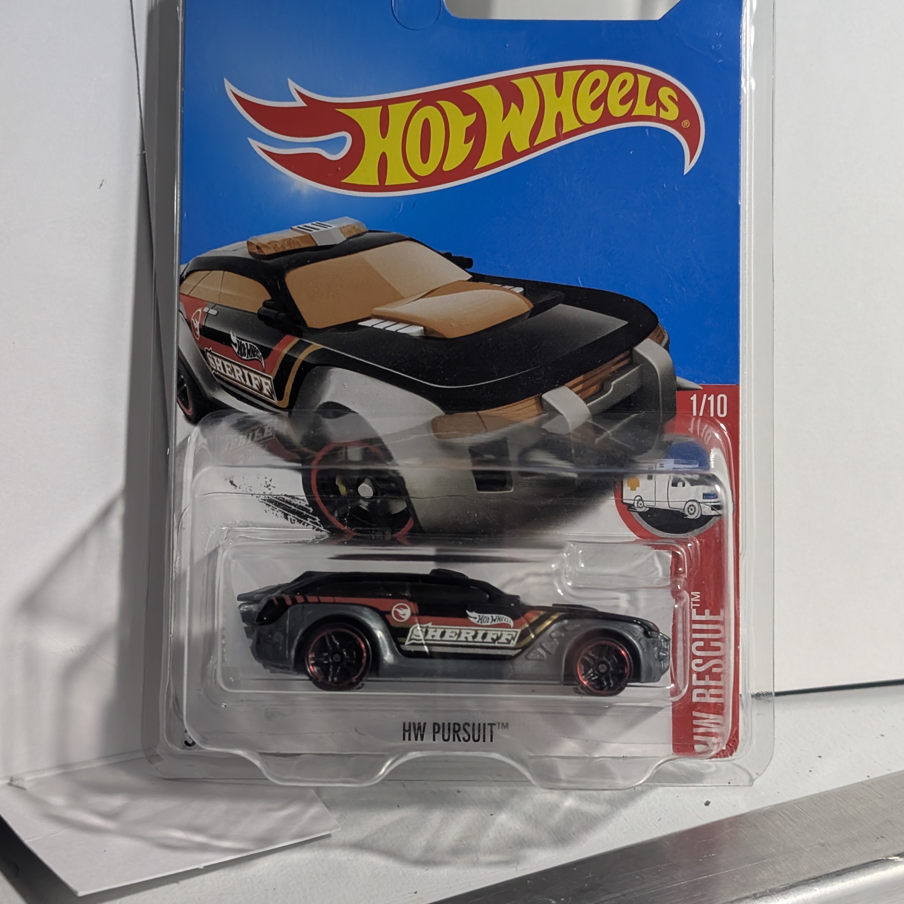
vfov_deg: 29.5
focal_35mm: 58
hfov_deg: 29.6
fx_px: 1714
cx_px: 452
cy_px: 382
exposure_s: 1/154
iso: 334
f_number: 1.68
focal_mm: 6.9
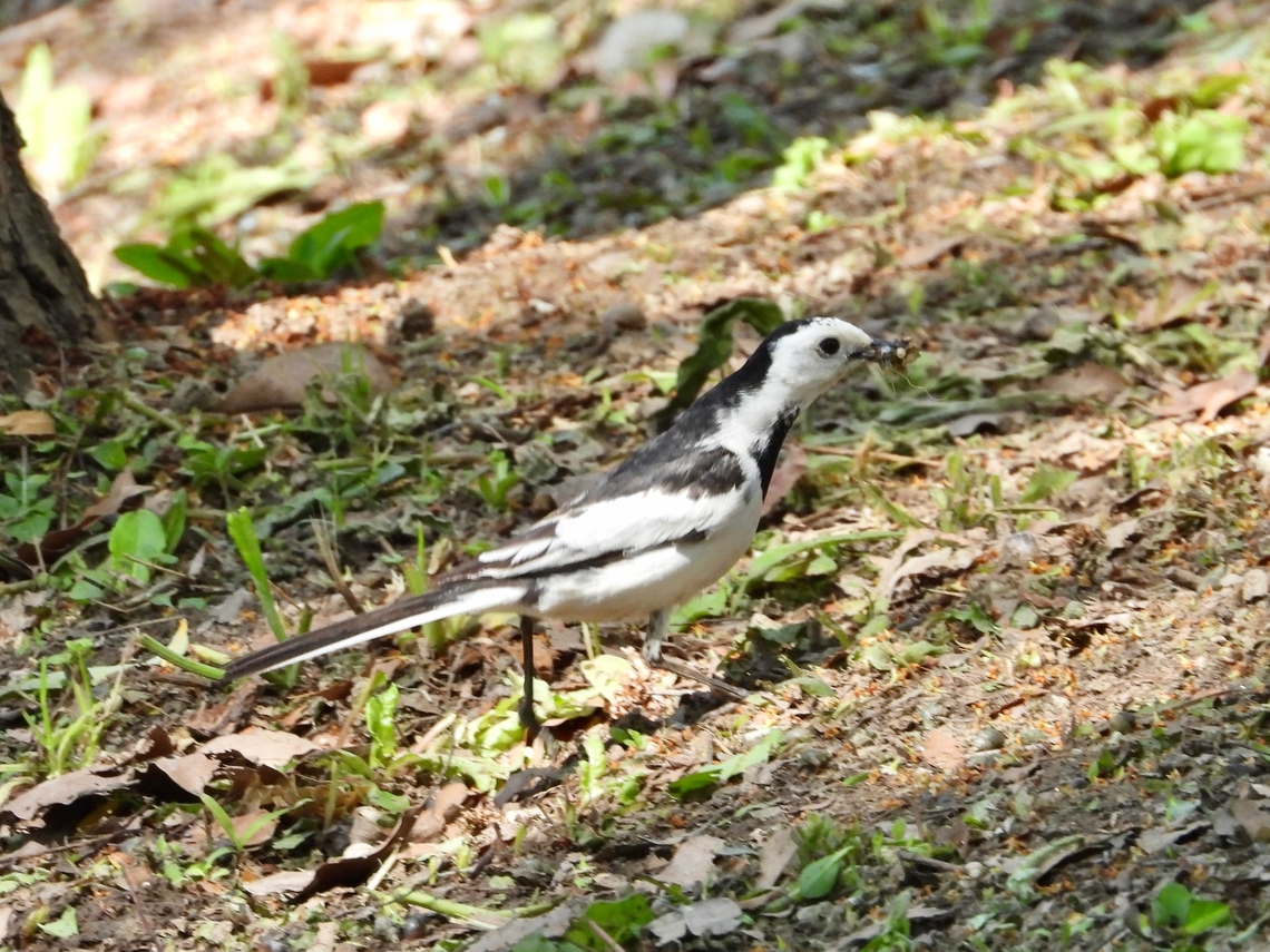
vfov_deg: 1.2
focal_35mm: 1200
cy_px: 476
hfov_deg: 1.7
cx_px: 635
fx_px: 44026
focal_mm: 216
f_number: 5.6
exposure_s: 1/320
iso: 400
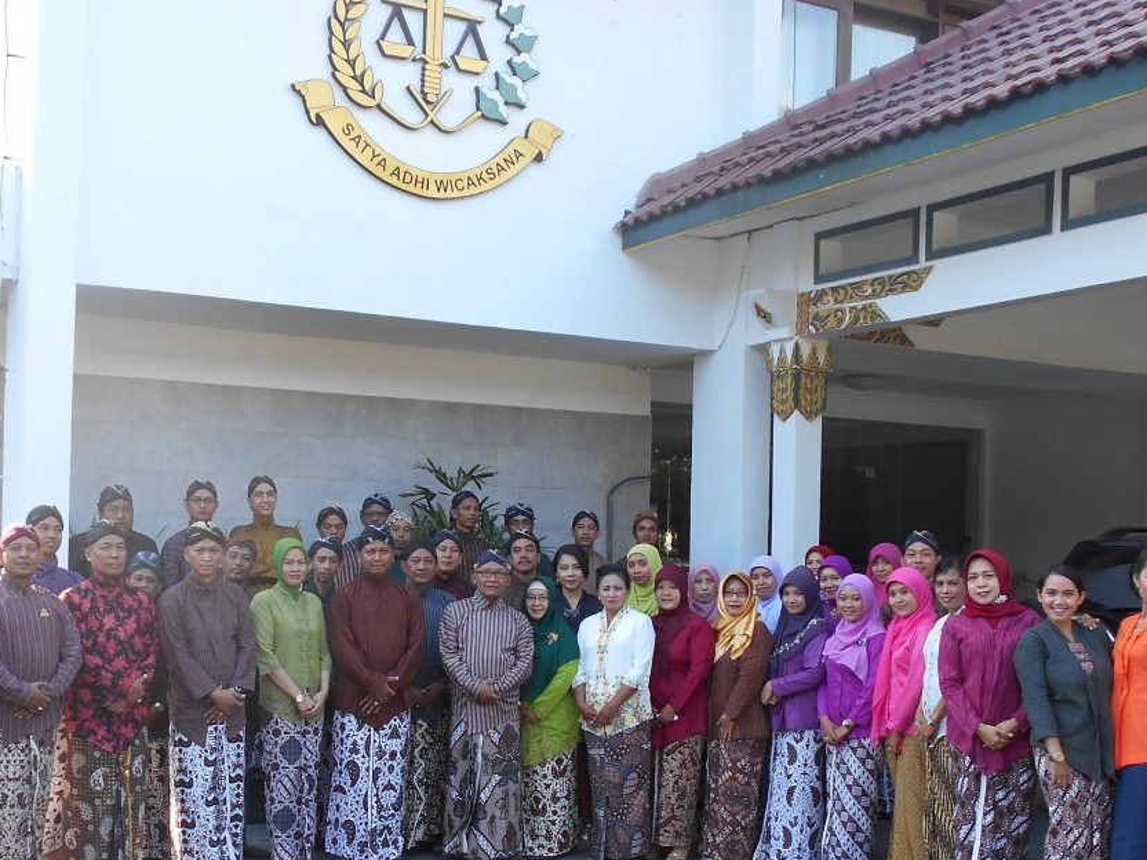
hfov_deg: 41.8
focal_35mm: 45
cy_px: 558
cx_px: 443
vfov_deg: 32.0
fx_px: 1491
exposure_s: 1/100
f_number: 3.2
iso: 80
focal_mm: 4.6
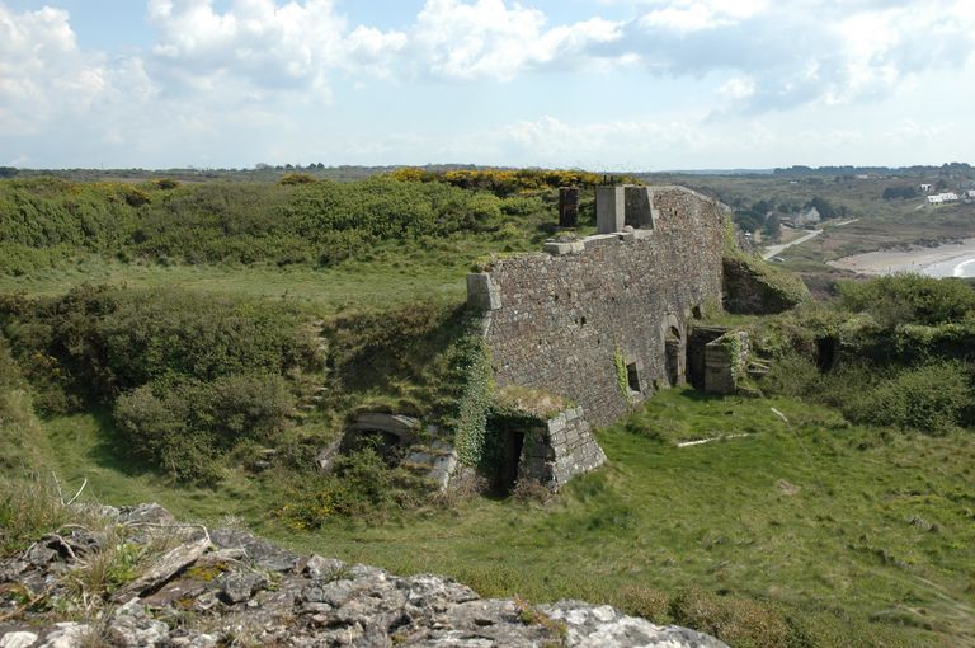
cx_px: 488
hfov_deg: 48.0
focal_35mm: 40
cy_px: 324
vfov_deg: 32.9
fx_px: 1095
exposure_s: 1/320
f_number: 9
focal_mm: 27
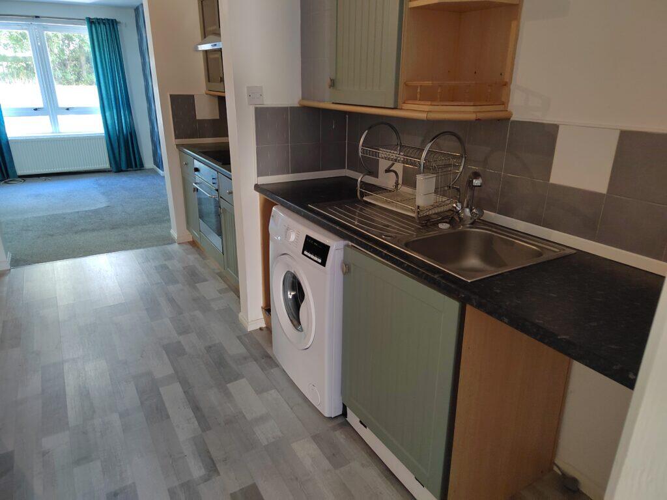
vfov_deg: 58.9
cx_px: 334
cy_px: 250
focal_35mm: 23
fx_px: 443
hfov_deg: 73.9
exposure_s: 1/60
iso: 1344
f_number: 1.9
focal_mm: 5.52
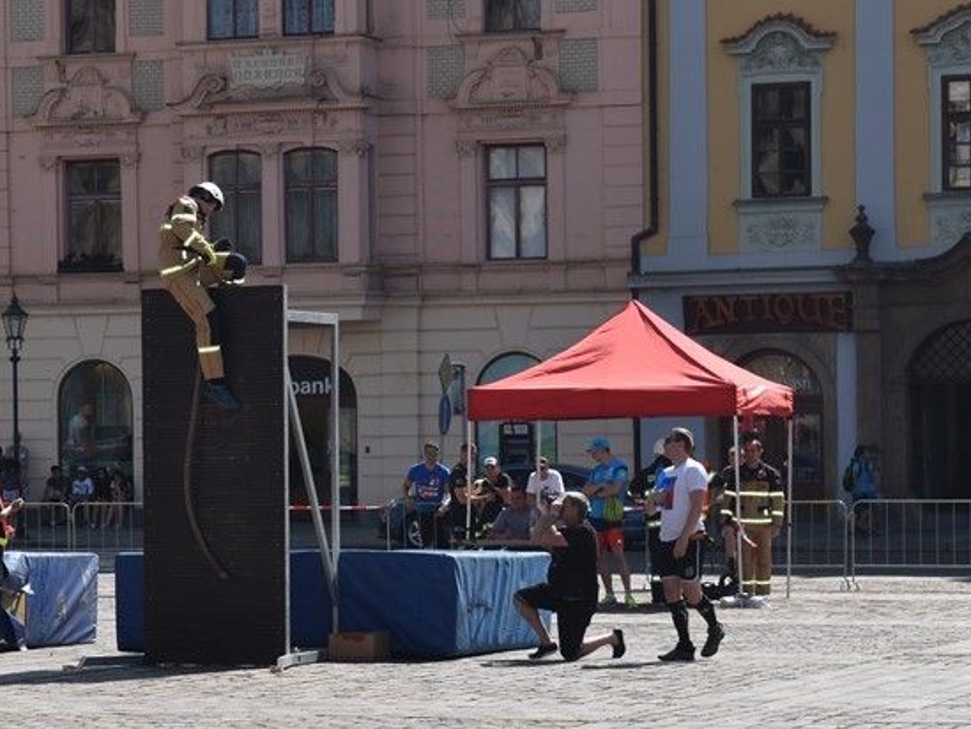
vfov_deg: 10.0
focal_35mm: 148
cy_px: 463
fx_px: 4149
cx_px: 143
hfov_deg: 13.3
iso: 100
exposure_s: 1/200
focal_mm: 55
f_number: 10
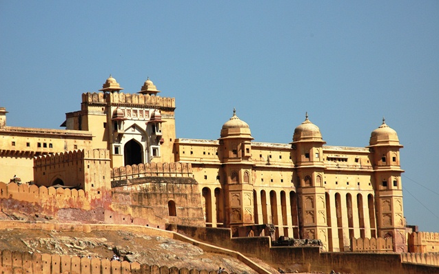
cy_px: 136
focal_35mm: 307
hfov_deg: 6.8
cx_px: 219
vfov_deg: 4.3
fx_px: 3673
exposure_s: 1/640
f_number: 11
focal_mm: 200
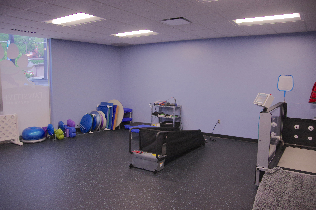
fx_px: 237
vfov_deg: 47.8
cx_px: 158
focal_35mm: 27
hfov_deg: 67.4
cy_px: 105
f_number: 3.5
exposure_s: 1/200
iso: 800
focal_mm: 18
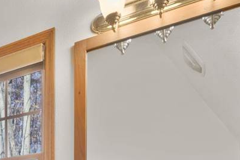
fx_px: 320
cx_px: -27
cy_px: 238
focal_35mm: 48
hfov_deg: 35.0
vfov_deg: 22.9
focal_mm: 15
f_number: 9
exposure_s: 1/1.67
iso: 320
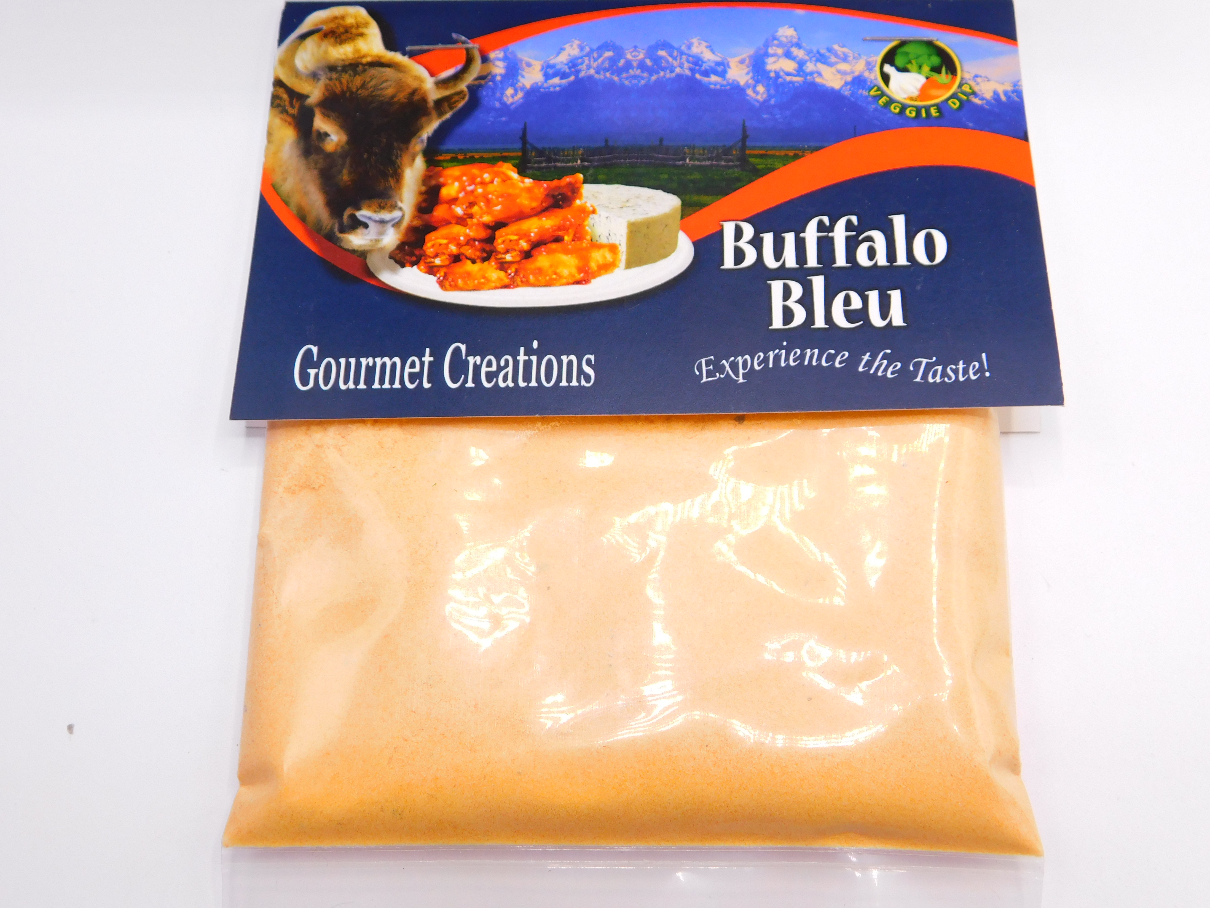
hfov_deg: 44.8
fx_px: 1468
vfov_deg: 34.3
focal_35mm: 42
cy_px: 433
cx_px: 632
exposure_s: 1/100
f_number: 3.6
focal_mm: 7.1
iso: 125
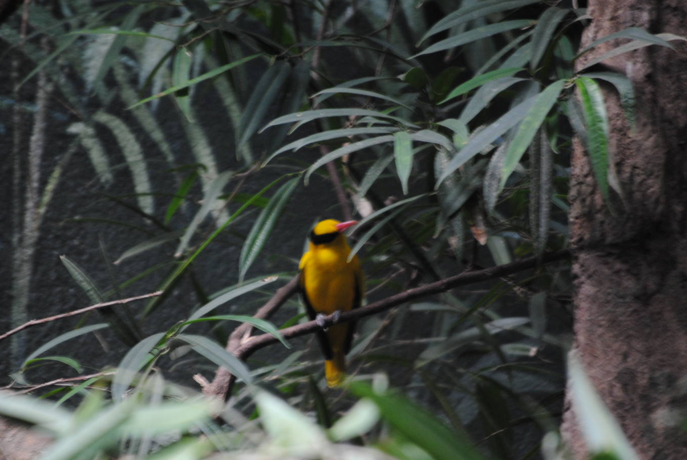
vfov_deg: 3.9
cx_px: 336
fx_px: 6764
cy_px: 260
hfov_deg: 5.8
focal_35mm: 354
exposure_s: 1/40
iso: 400
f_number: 5.6
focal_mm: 200
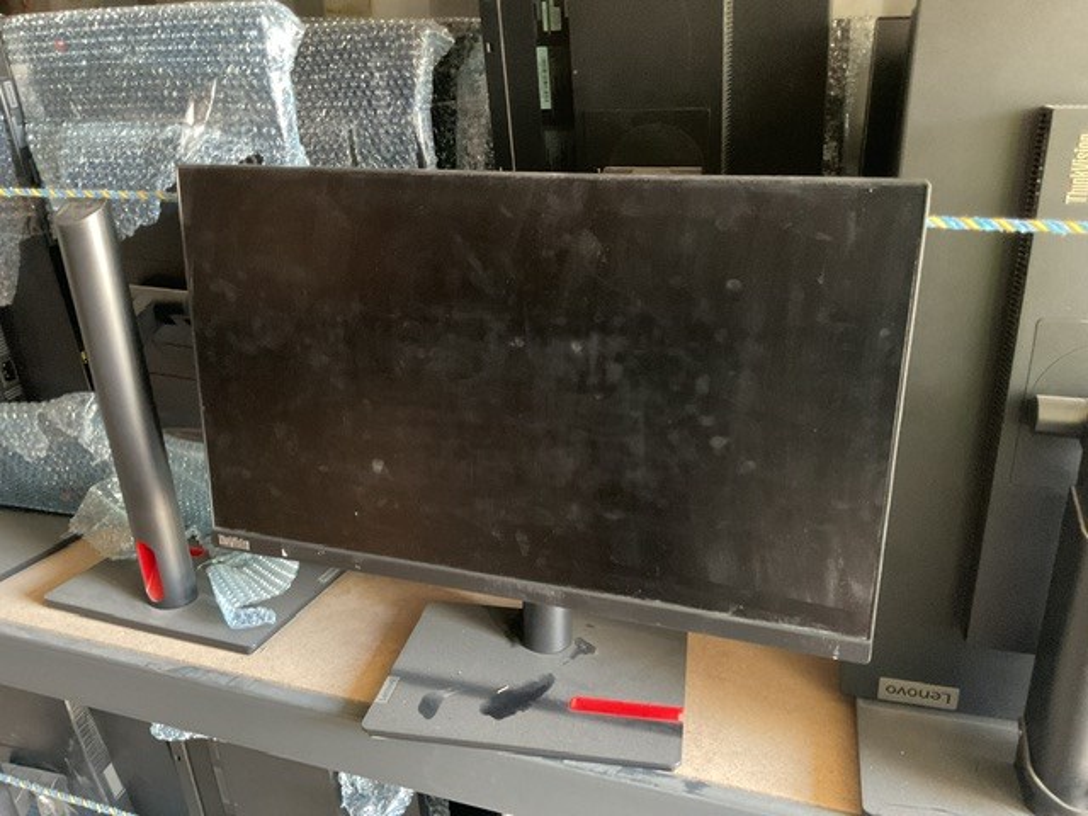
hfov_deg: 61.7
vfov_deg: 48.2
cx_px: 544
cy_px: 408
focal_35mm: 29
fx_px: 911
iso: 500
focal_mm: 3
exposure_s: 1/24
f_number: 1.8
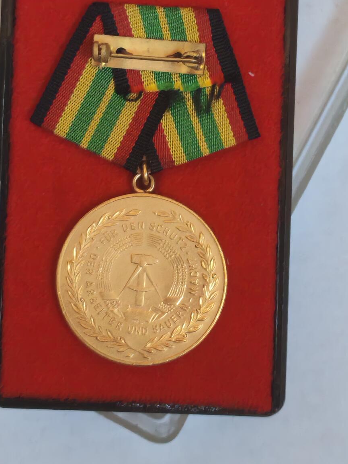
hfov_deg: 14.0
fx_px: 1421
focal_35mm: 106
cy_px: 120
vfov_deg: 18.4
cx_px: 159
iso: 400
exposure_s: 1/50
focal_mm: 5.52
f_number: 1.95
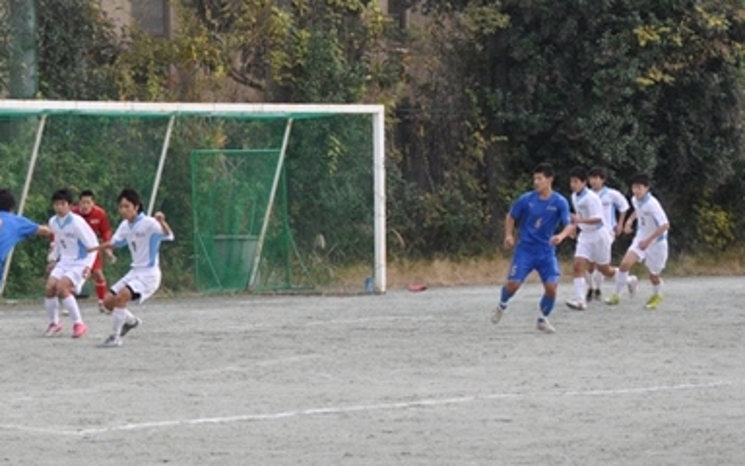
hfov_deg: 15.4
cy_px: 99
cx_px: 258
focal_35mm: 136
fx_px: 2758
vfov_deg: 9.6
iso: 400
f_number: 4.5
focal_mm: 55
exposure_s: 1/1250
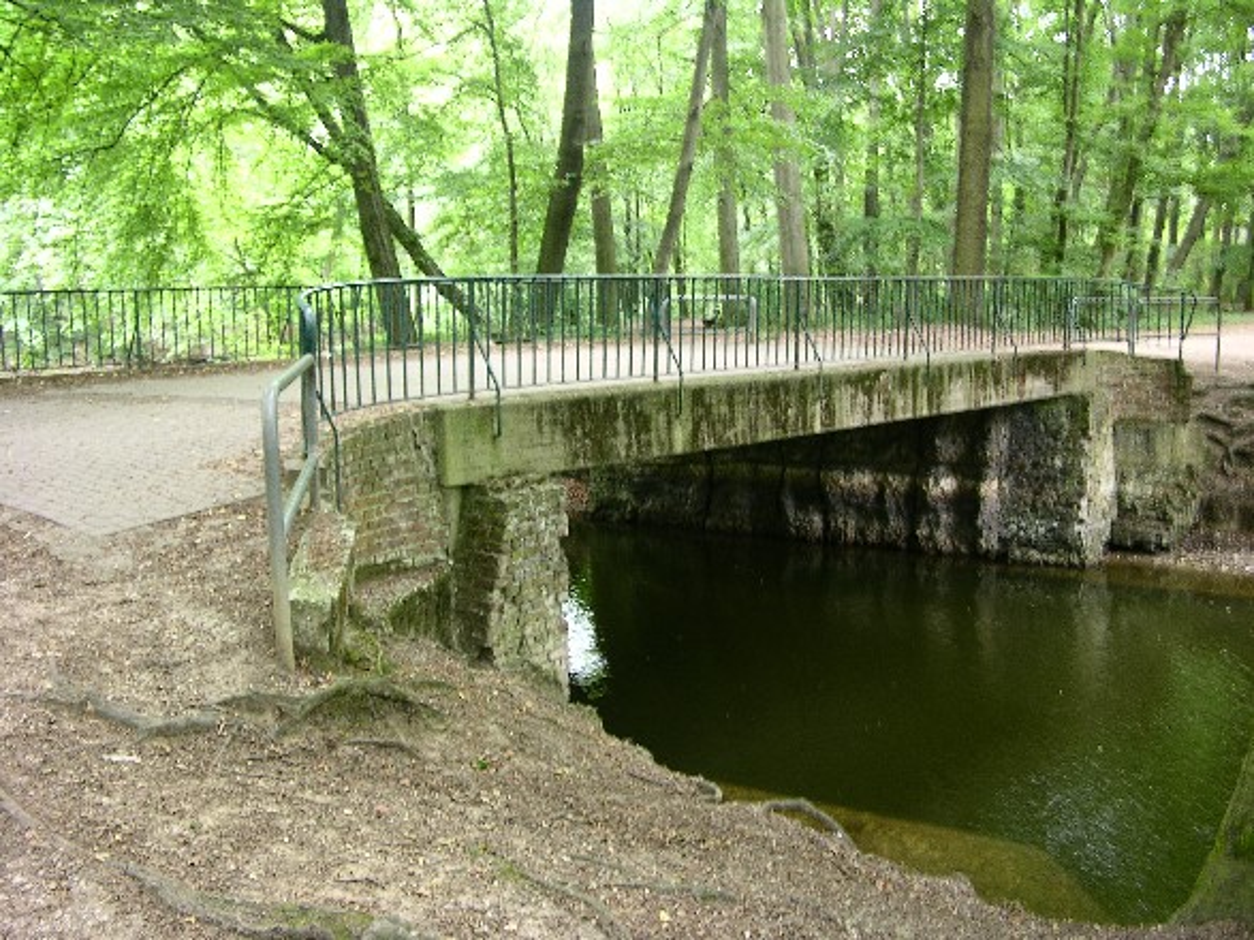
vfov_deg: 40.7
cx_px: 627
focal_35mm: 35
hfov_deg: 52.6
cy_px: 470
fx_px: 1268
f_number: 2.8
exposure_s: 1/3.9
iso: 68
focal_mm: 8.9
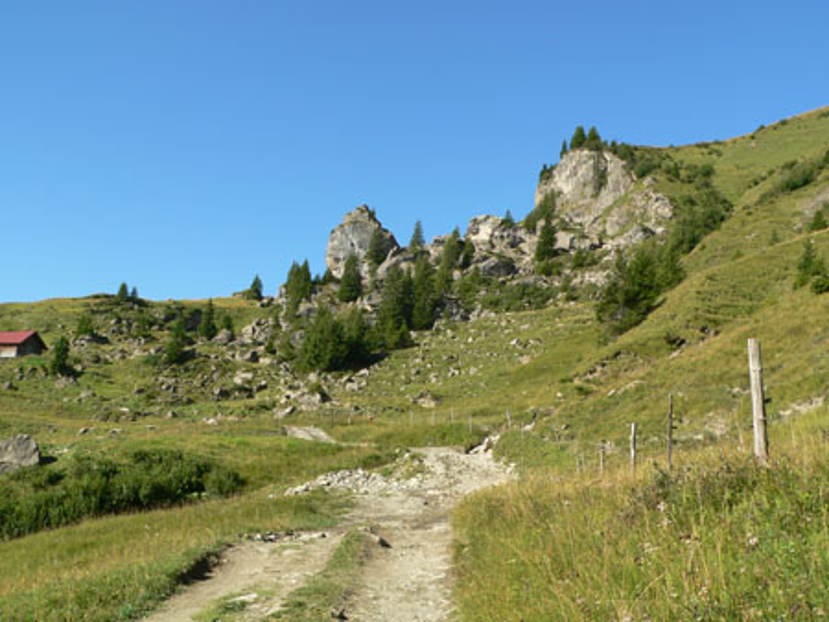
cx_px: 414
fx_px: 982
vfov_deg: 35.2
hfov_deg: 45.8
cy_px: 311
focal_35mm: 41
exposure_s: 1/400
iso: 80
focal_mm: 6.8
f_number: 4
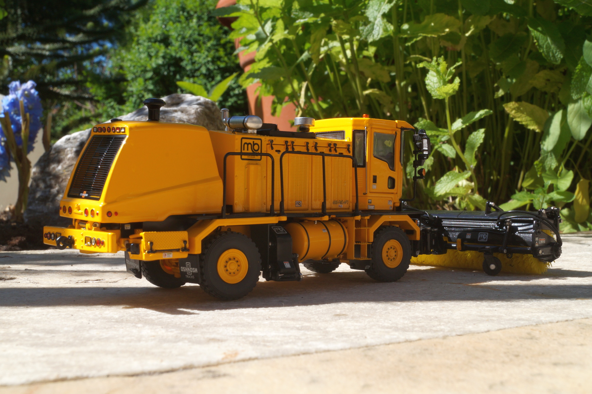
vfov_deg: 29.8
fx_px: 740
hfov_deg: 43.6
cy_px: 197
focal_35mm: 45
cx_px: 296
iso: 200
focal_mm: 30
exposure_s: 1/60
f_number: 22
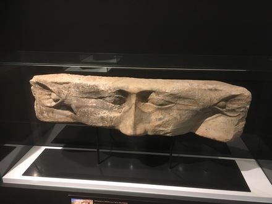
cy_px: 102
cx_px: 136
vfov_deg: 48.2
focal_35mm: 29
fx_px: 228
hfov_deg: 61.7
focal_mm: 4.15
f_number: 2.2
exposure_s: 1/25
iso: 200
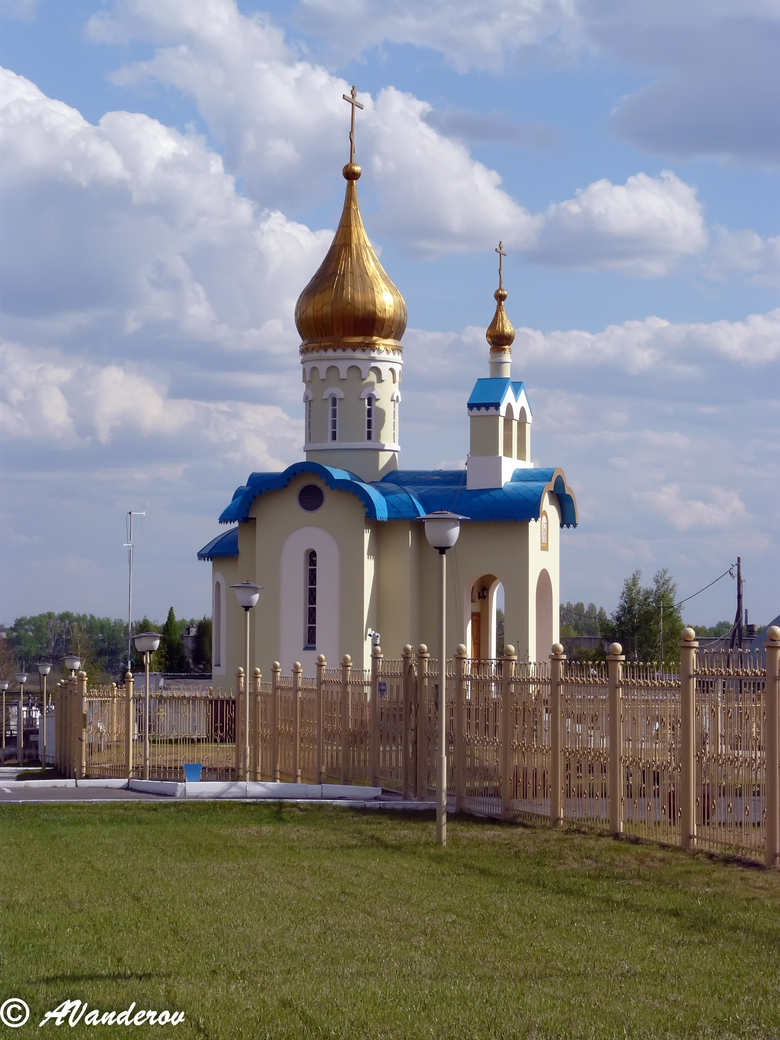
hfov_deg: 14.2
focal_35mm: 104
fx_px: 3125
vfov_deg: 18.9
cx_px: 390
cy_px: 520
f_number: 6.3
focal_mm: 17
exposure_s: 1/400
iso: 100
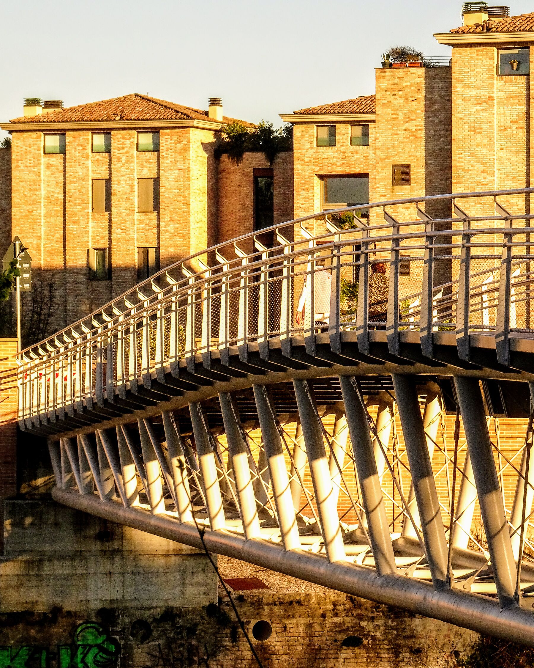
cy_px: 324
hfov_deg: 7.9
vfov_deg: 9.8
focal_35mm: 197
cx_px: 267
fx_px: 3891
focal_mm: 32.24
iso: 200
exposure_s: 1/250
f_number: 7.1
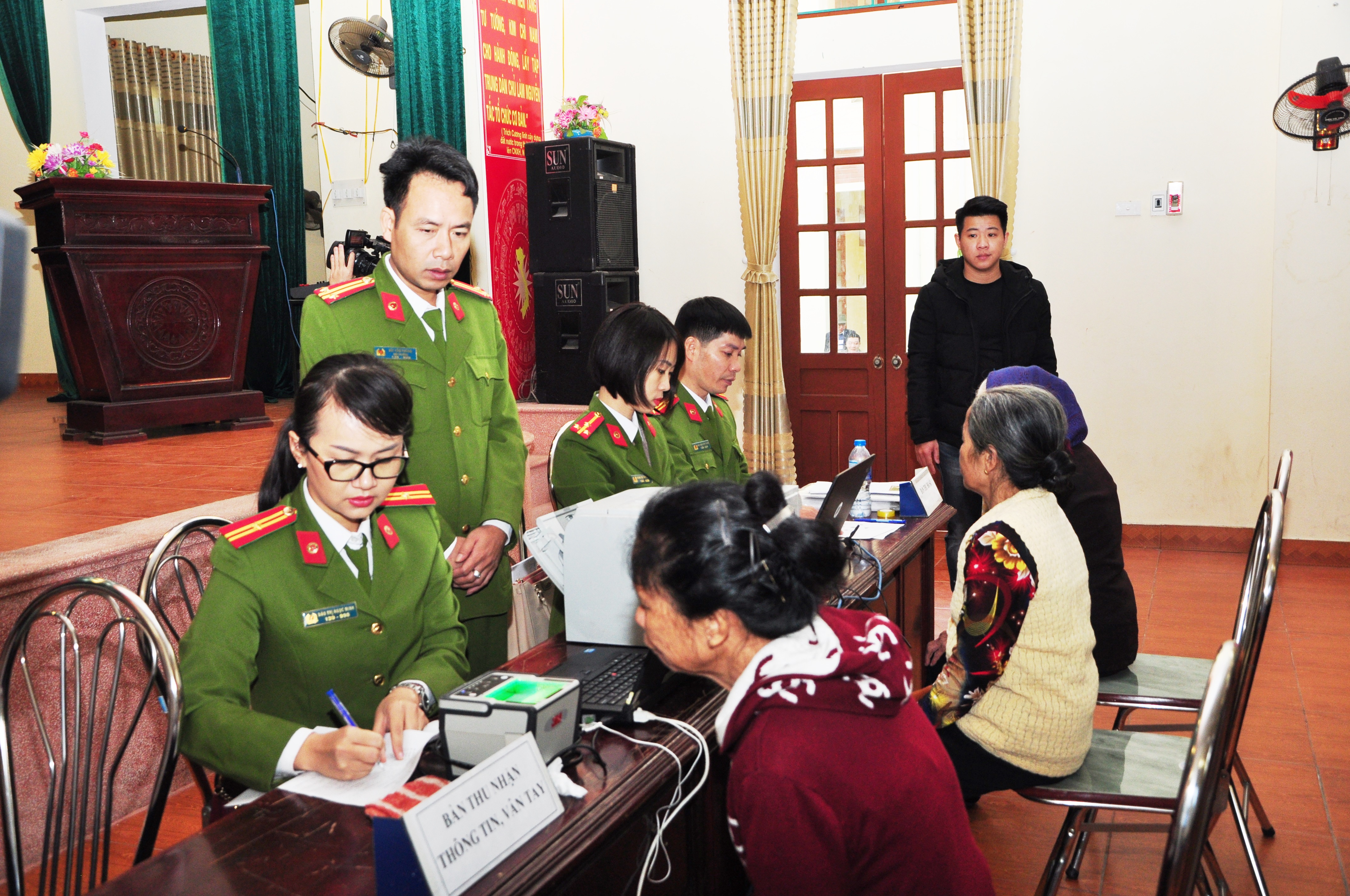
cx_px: 675
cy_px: 448
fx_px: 1348
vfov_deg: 36.8
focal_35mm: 36
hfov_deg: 53.2
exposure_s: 1/200
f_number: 5
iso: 500
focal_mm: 24
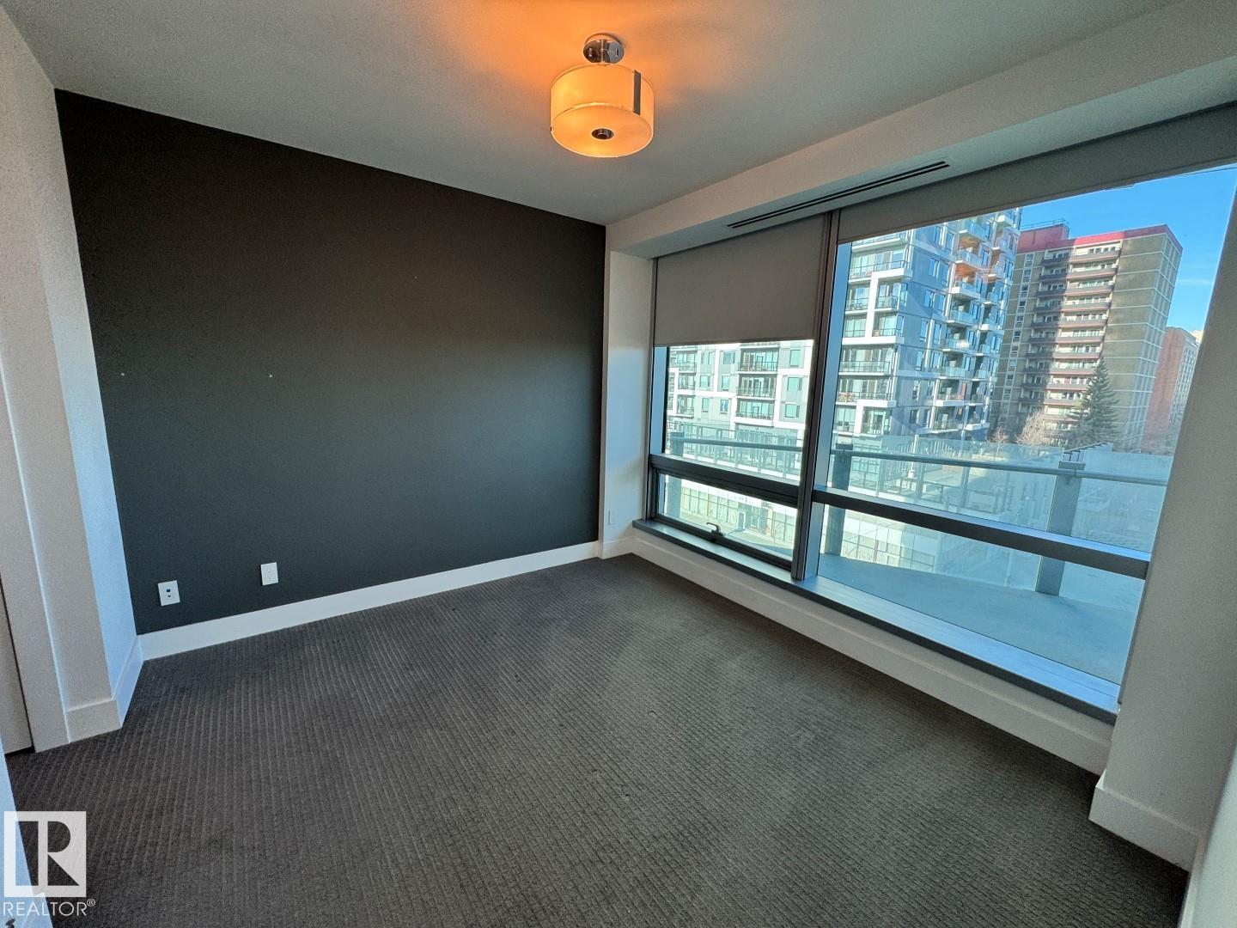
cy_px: 464
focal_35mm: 14
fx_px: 500
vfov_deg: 85.7
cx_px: 618
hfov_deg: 102.1
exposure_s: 1/120
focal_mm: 2.22
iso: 100
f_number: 2.2
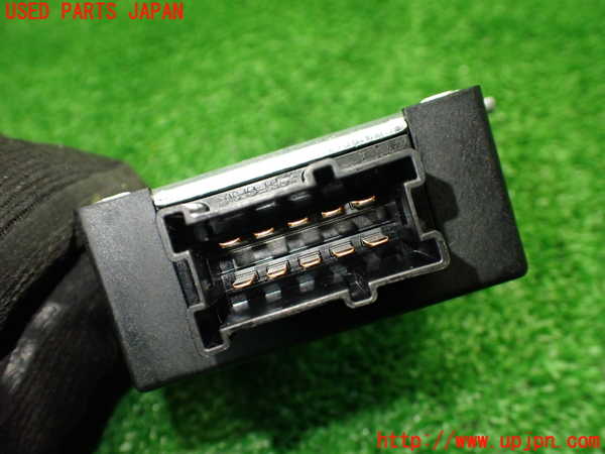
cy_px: 227
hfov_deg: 60.0
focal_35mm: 30
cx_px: 302
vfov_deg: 46.8
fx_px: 524
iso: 500
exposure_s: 1/125
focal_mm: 5.4
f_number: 2.3
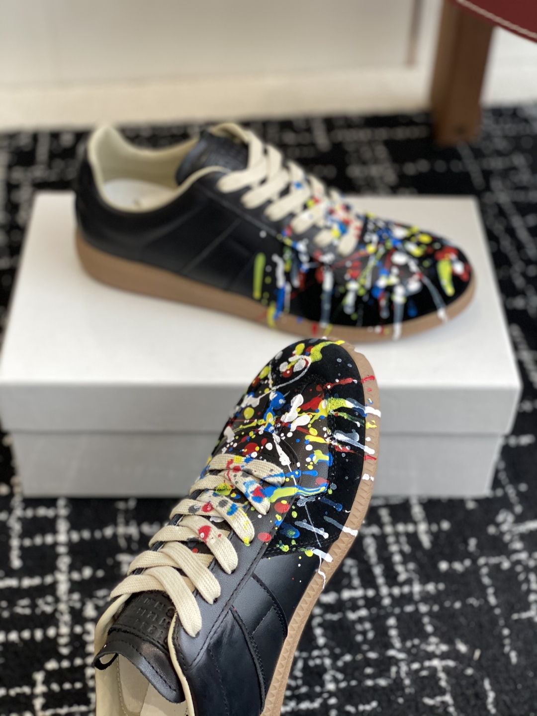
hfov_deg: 28.0
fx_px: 1076
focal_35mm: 52
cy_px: 358
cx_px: 268
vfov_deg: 36.8
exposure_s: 1/122
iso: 50
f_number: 2
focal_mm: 6
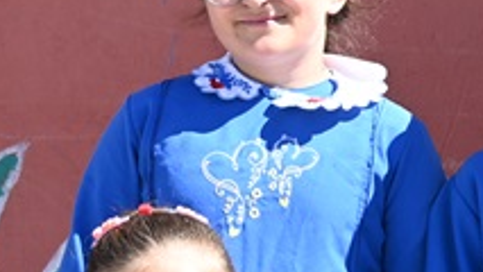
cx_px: 1188
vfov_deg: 5.3
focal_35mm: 227
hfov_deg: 8.6
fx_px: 2908
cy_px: 261
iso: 200
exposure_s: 1/800
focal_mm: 40
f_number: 4
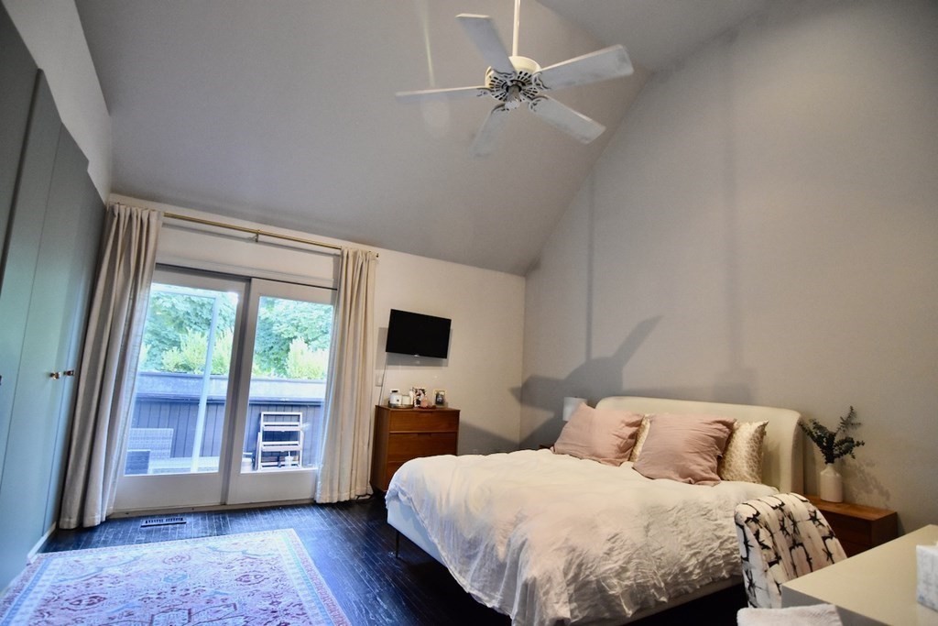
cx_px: 469
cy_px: 313
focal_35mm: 16
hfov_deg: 95.0
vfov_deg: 72.1
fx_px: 430
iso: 1600
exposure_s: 1/60
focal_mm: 11
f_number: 4
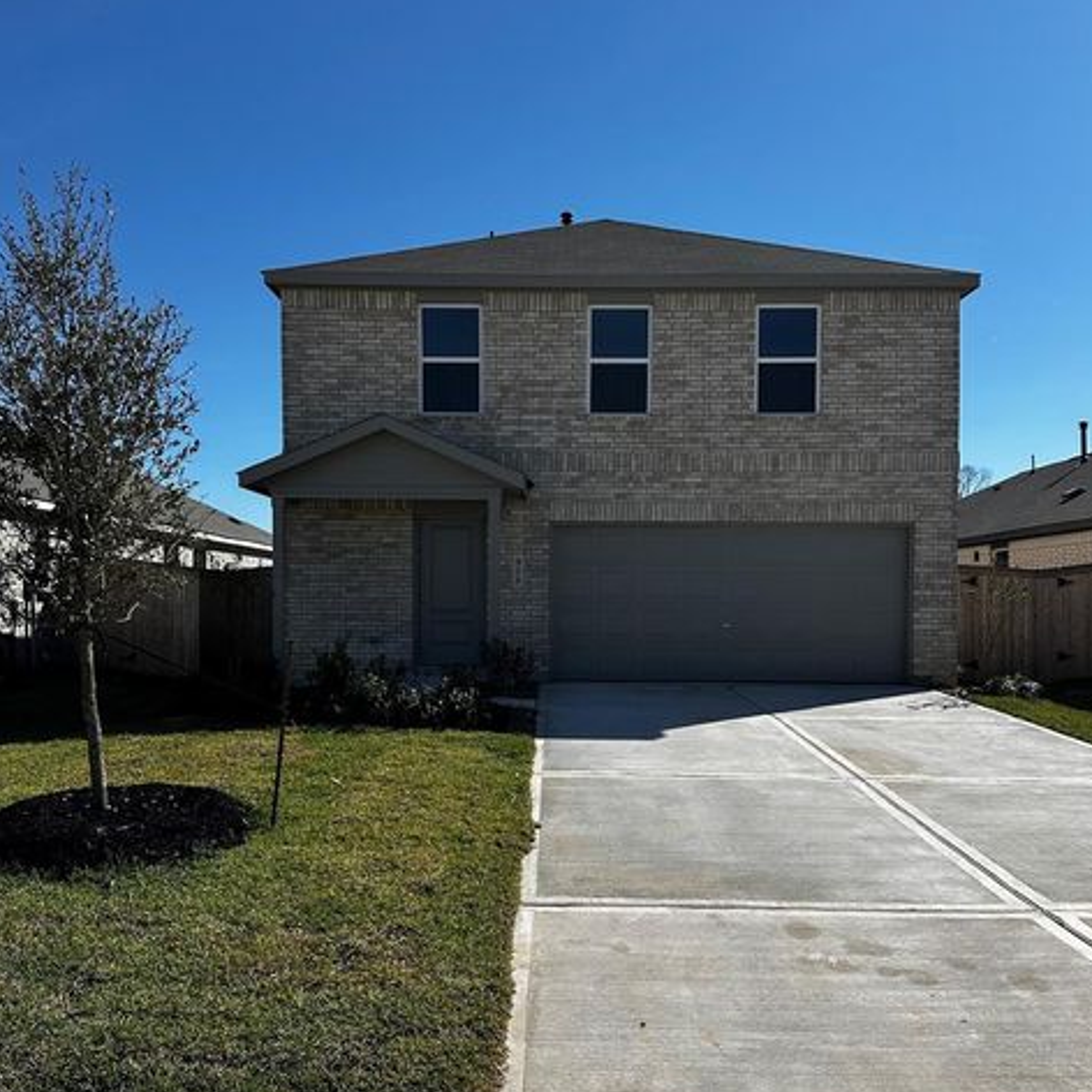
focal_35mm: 30
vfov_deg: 54.0
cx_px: 539
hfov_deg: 54.0
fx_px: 1071
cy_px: 596
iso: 80
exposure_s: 1/7042
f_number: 1.78
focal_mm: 6.86
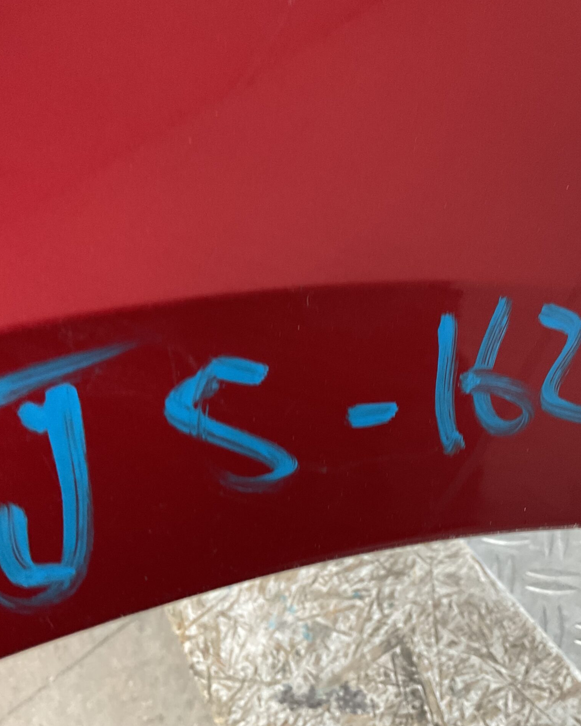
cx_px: 345
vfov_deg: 47.9
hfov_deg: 39.0
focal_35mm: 38
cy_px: 363
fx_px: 817
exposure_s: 1/40
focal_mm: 3
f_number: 1.8
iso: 320
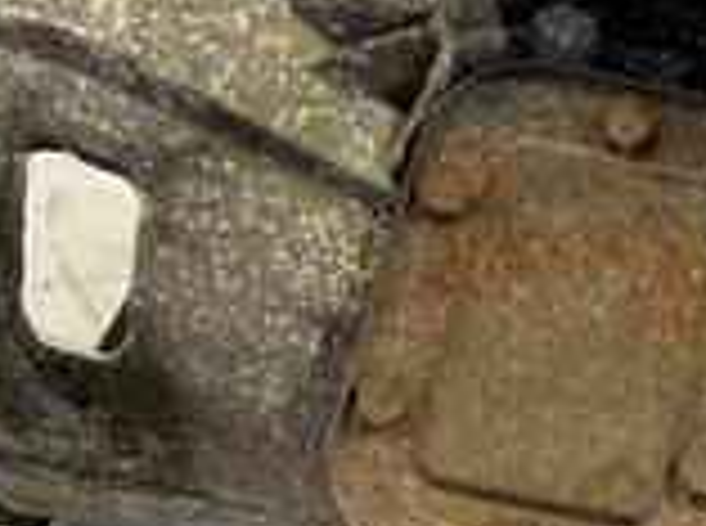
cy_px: 130
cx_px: 787
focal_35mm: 92
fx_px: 1872
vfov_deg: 15.9
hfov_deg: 20.3
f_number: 1.78
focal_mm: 6.86
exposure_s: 1/50
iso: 250
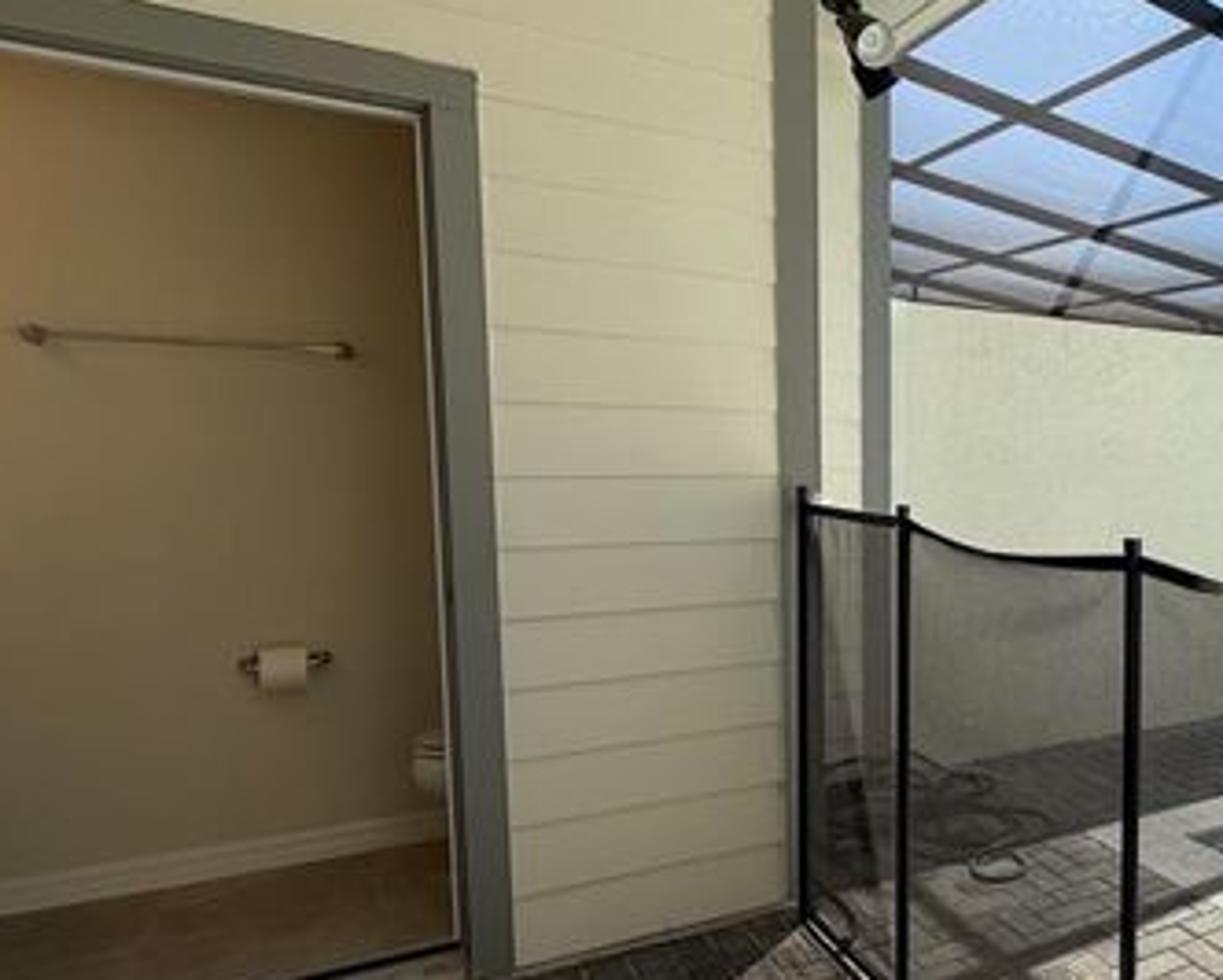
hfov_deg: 50.3
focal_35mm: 29
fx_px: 1050
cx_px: 1192
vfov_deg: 49.9
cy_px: 553
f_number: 2.2
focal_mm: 2.22
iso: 50
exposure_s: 1/625
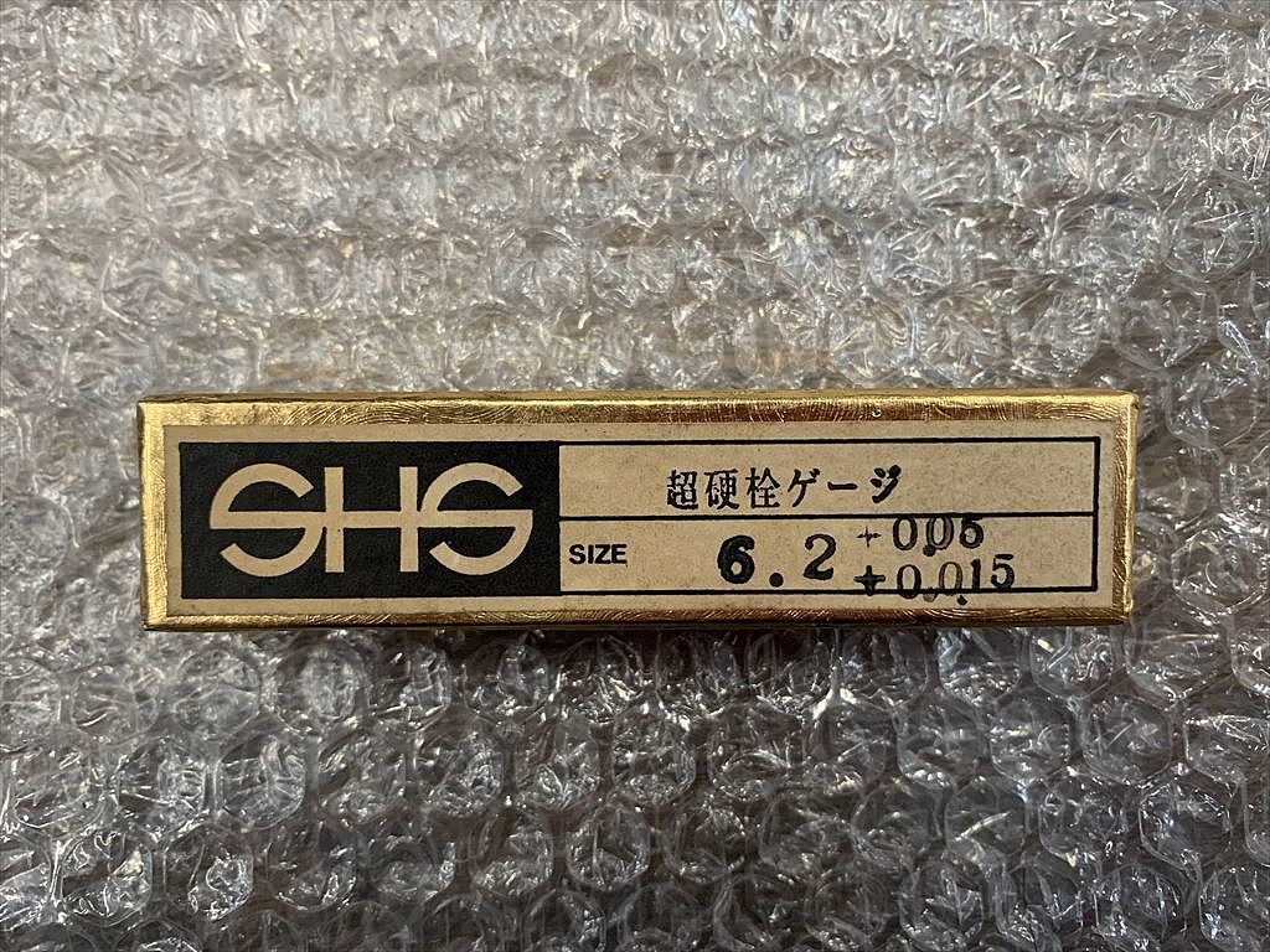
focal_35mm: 26
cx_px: 635
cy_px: 476
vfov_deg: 53.1
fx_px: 954
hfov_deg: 67.3
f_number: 1.8
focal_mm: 4.25
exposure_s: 1/60
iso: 160
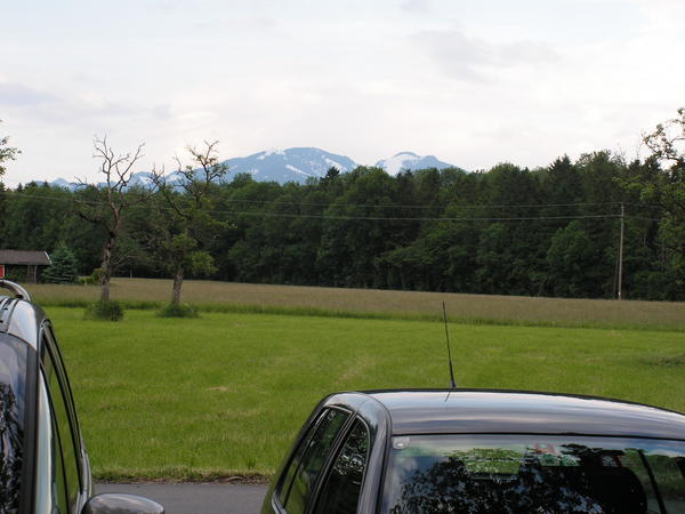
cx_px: 342
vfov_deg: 18.4
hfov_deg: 24.4
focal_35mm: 80
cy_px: 257
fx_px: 1583
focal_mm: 13.4
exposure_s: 1/80
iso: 50
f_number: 4.8
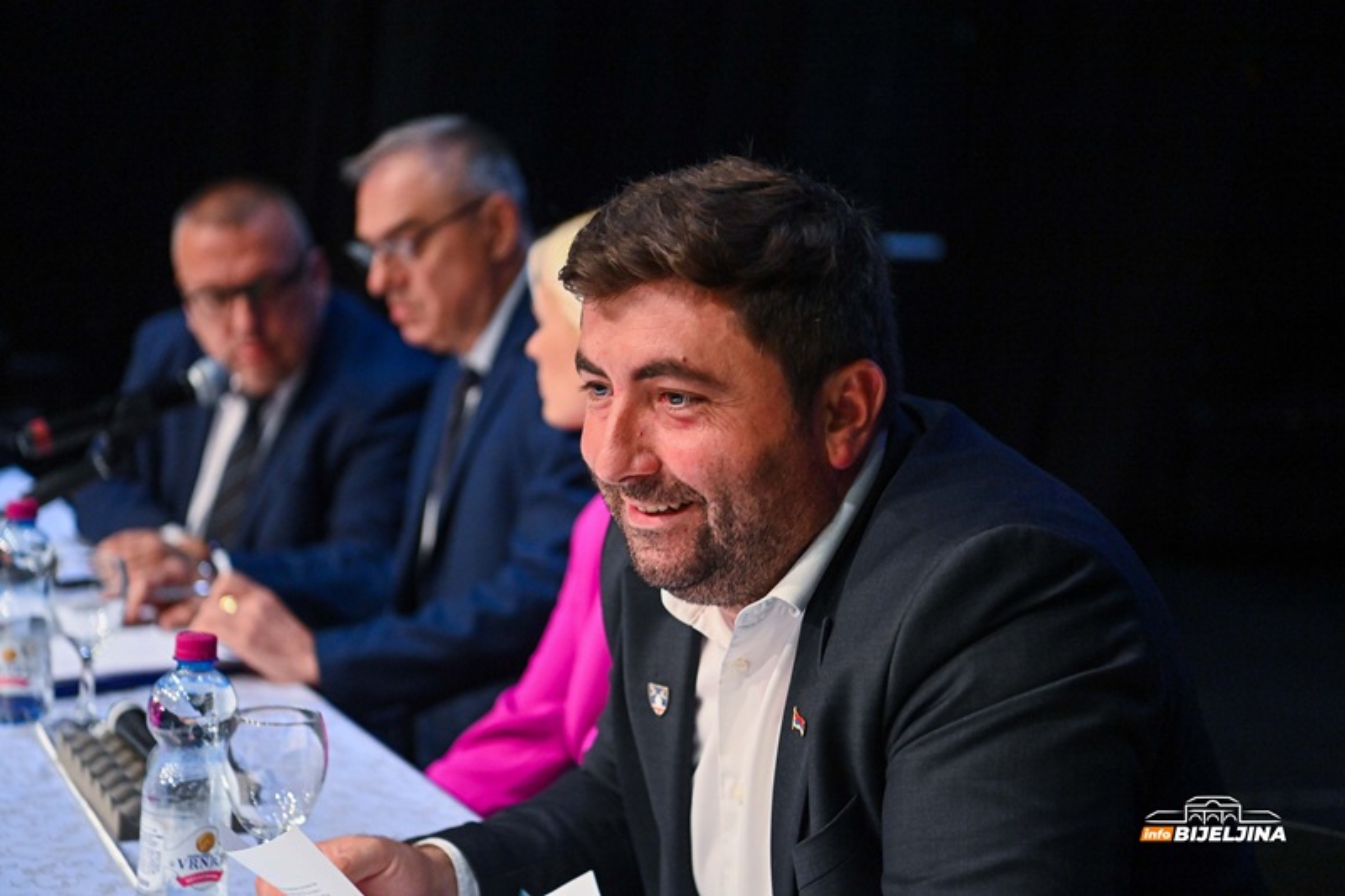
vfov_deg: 19.4
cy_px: 448
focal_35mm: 70
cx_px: 672
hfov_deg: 28.8
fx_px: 2615
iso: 4000
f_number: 2.8
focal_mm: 70
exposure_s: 1/200
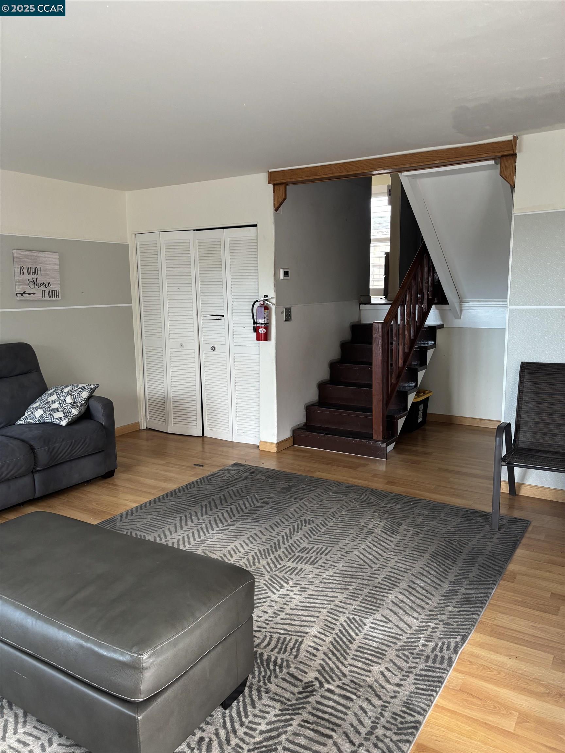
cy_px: 376
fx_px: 566
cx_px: 282
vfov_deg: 67.3
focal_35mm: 26
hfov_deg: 53.1
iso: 160
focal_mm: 5.96
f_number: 1.6
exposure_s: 1/60
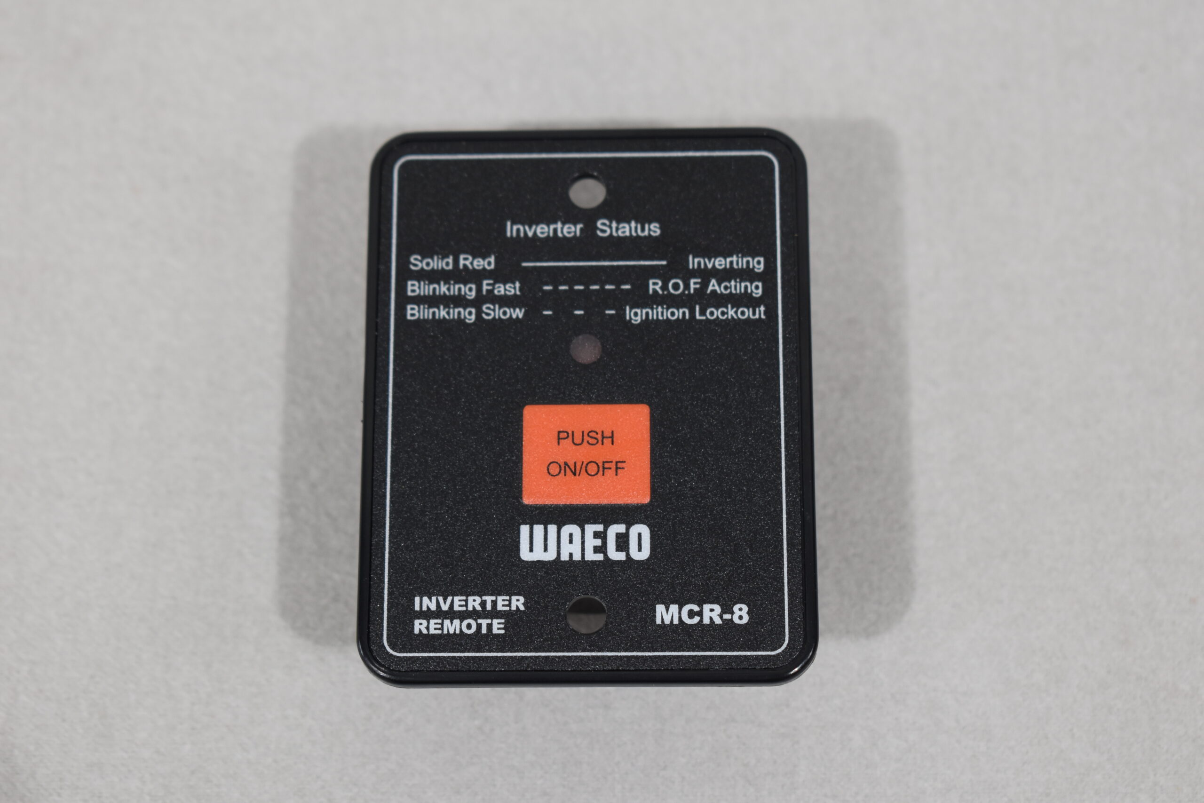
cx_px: 602
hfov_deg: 24.6
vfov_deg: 16.6
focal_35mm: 82
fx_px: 2759
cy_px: 402
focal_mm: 55
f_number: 5.6
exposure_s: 1/60
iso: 450
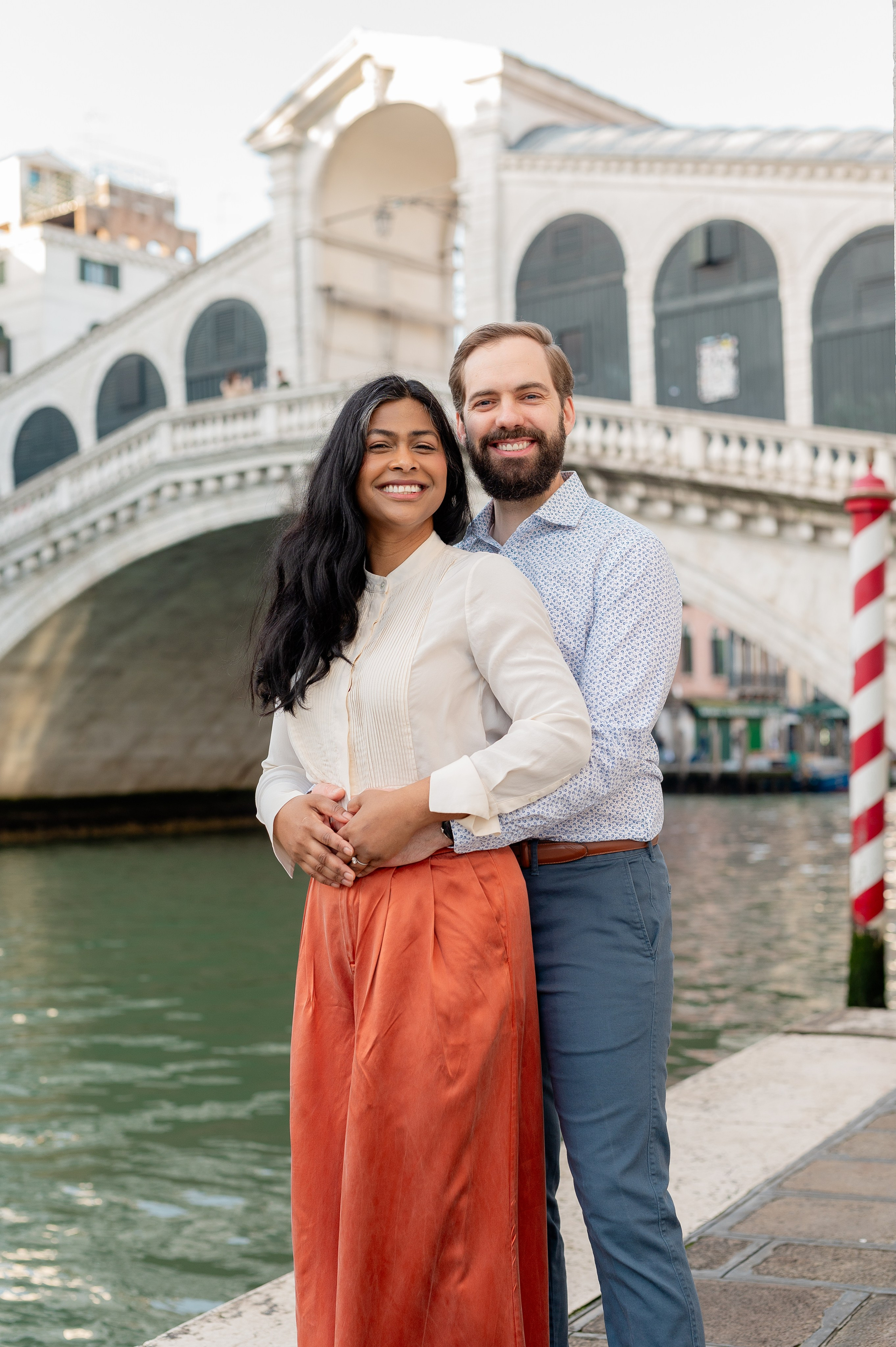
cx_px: 448
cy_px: 674
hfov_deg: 27.0
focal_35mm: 50
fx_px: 1869
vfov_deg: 39.6
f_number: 3.5
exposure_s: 1/400
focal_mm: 50
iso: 250
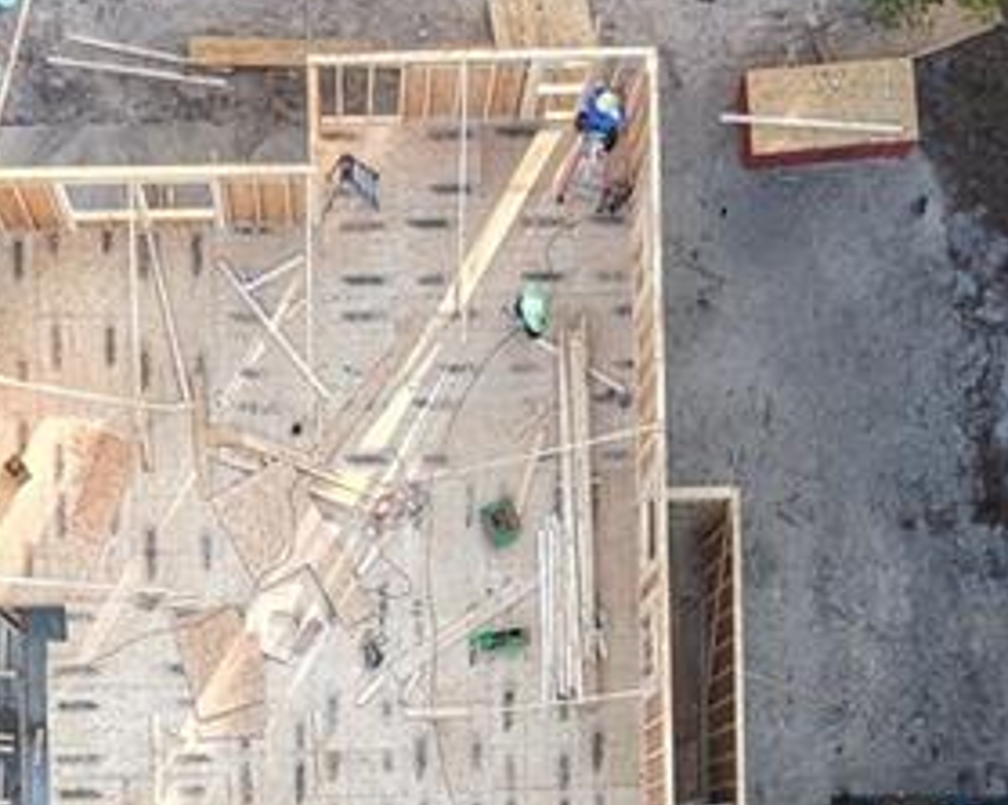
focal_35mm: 86
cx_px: 379
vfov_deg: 17.2
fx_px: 2565
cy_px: 906
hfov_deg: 22.2
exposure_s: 1/240
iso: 140
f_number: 1.8
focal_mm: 8.67
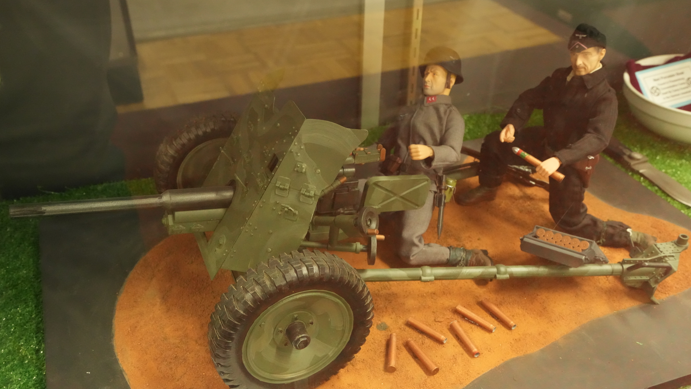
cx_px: 346
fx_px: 678
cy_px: 224
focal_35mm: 37
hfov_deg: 54.0
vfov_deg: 31.9
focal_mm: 35
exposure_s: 1/25
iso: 8000
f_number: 10
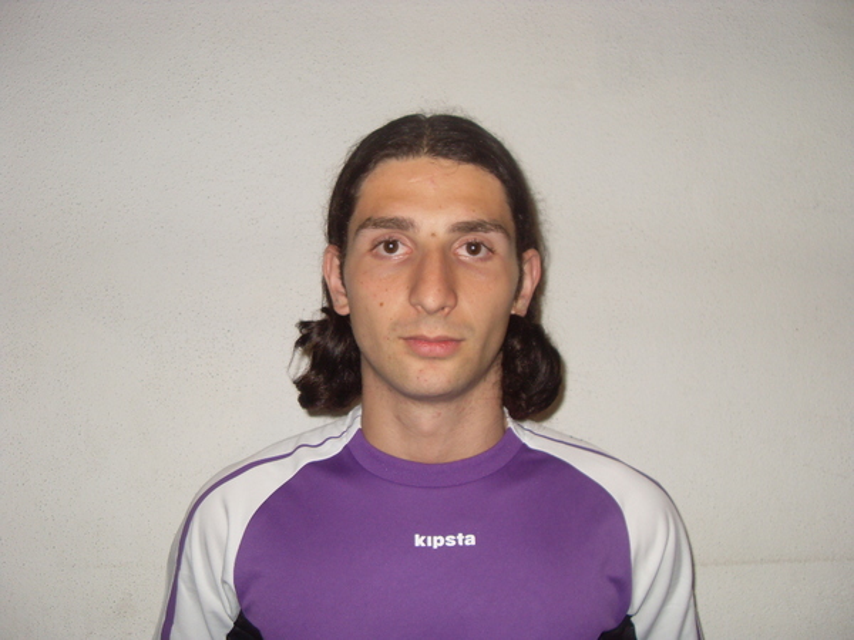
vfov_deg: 38.7
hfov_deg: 50.1
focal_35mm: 37
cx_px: 427
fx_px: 913
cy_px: 320
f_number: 2.8
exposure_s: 1/45
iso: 100
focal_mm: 6.3
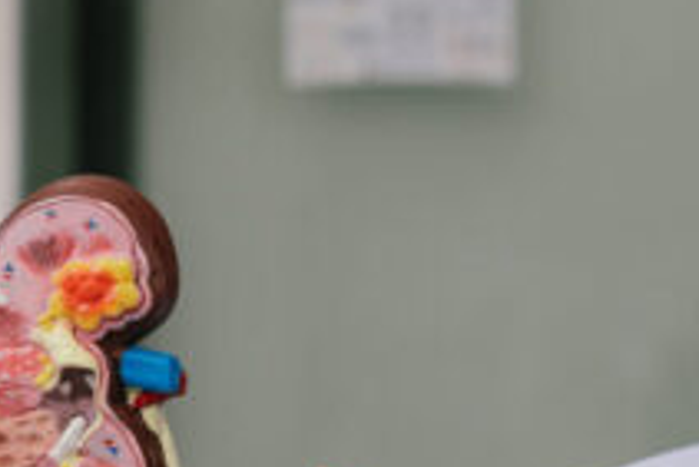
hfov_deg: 8.4
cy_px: 581
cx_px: 10
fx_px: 4721
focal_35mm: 243
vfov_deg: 5.6
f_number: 3.5
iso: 400
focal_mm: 50
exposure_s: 1/160
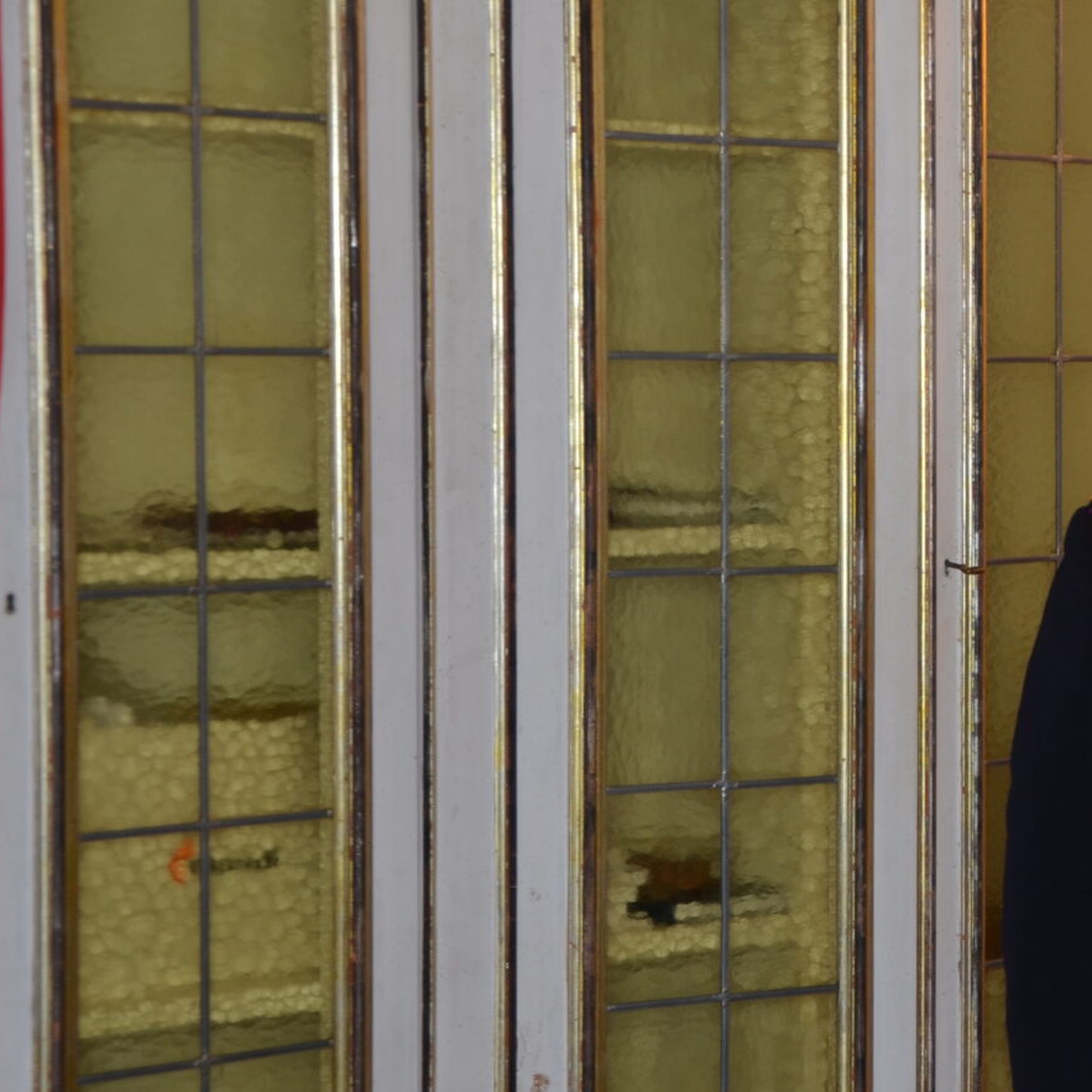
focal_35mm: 118
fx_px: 4211
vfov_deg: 14.8
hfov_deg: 14.0
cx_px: 1568
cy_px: 534
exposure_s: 1/60
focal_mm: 32
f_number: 4.2
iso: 200
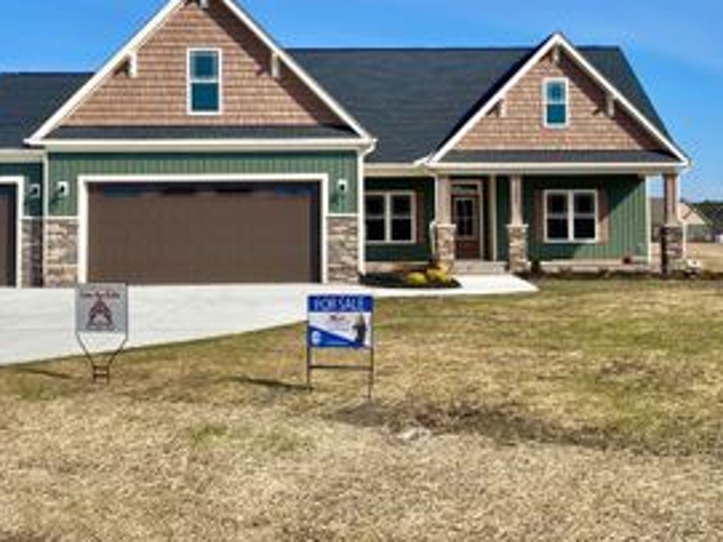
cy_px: 191
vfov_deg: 30.1
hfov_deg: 39.7
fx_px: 1002
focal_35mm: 48
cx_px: 344
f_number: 1.8
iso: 32
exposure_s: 1/4274
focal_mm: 4.25
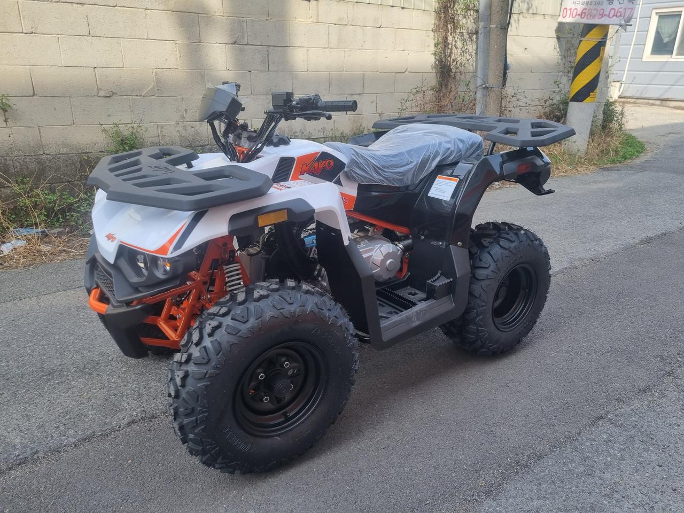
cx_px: 342
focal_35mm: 26
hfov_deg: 67.3
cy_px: 256
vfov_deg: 53.1
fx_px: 514
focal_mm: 5.4
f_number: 1.8
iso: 50
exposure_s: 1/738
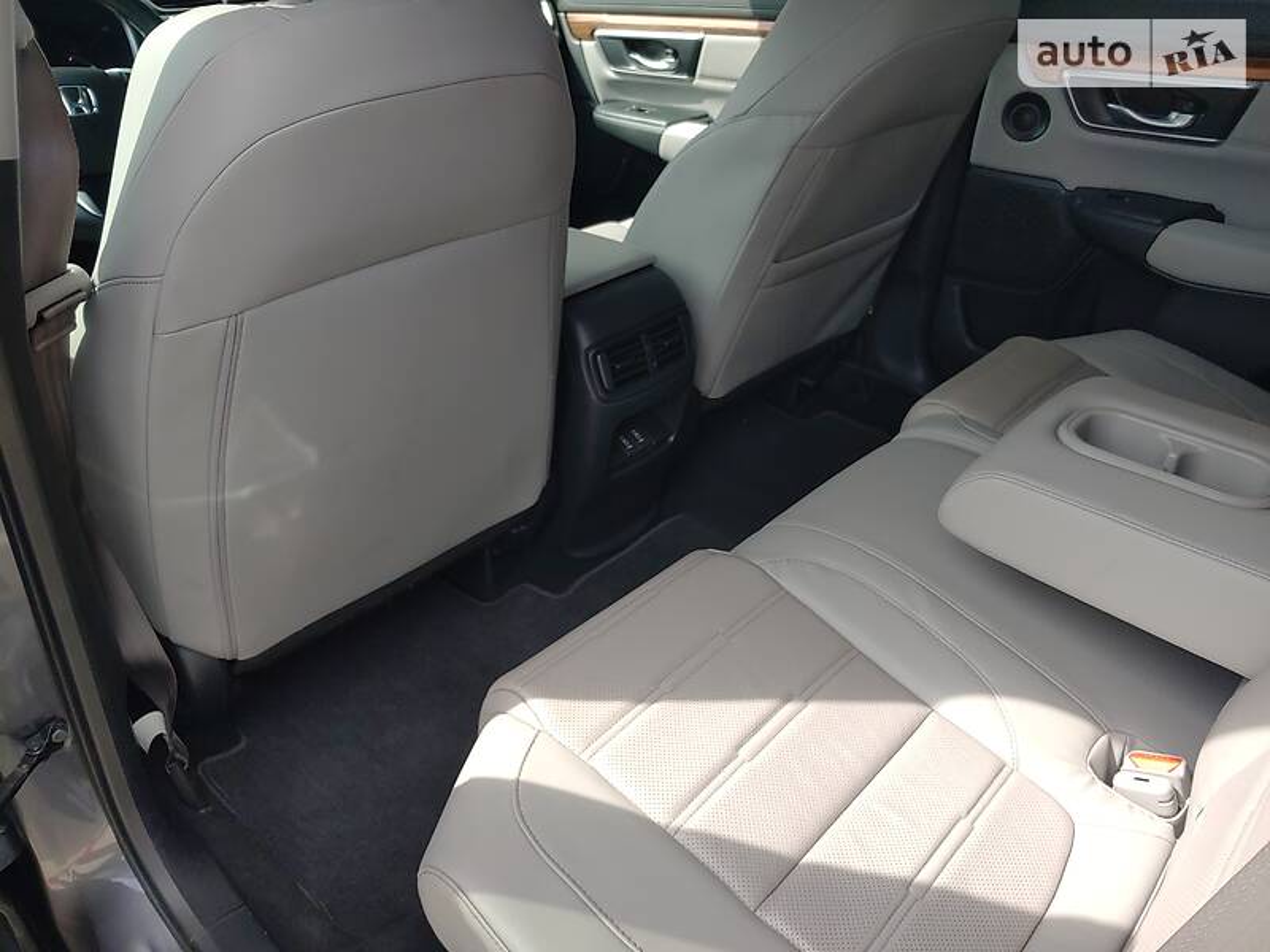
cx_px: 635
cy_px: 476
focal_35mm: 25
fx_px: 917
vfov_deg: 54.9
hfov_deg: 69.4
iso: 50
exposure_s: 1/221
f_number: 1.5
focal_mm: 4.2
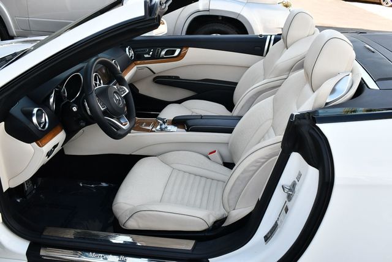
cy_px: 131
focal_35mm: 36
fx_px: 392
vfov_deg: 36.9
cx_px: 196
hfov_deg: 53.1
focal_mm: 18
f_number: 5.6
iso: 400
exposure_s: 1/250
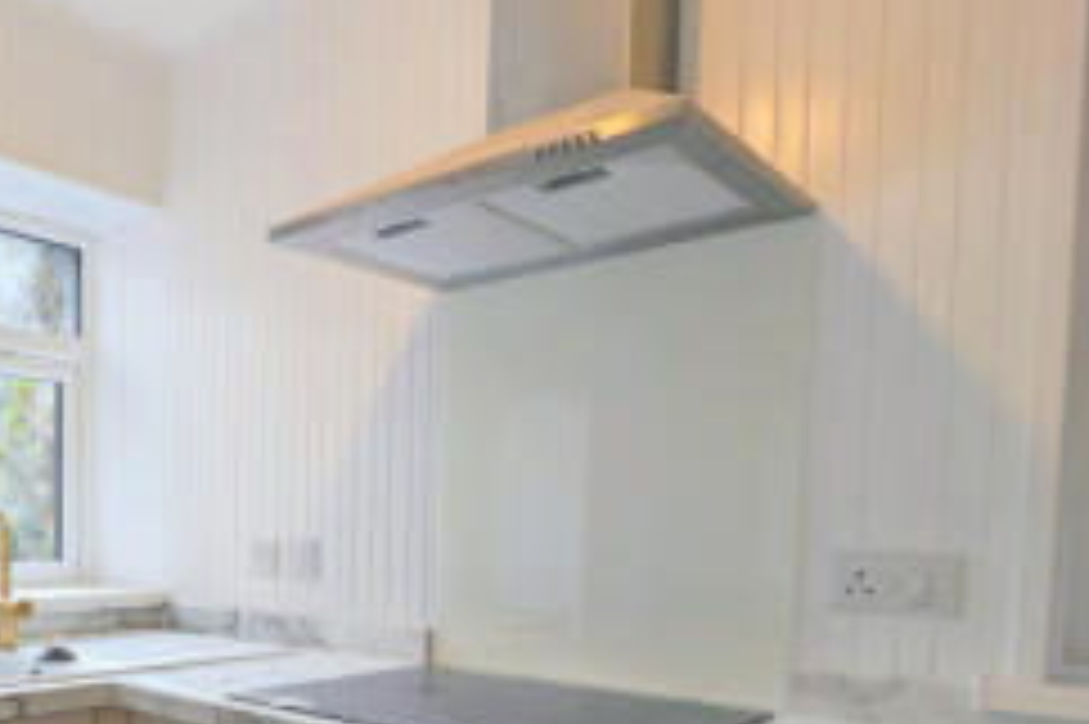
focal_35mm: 30
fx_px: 907
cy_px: 578
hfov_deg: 57.1
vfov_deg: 41.7
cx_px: 207
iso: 39
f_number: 1.95
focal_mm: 2.23
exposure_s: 1/114
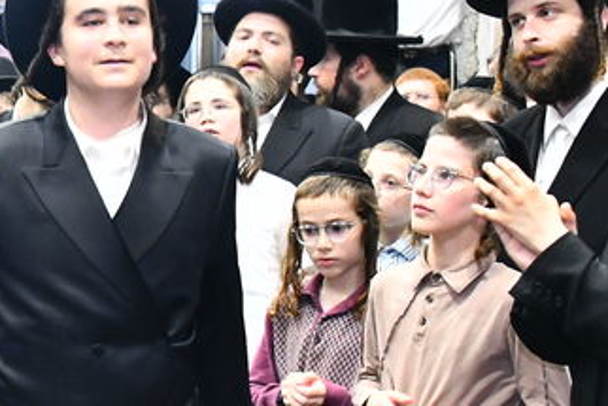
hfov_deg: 13.9
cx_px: -270
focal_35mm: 139
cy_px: 275
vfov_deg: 9.9
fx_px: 2348
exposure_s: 1/160
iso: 2000
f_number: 5.6
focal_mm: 32
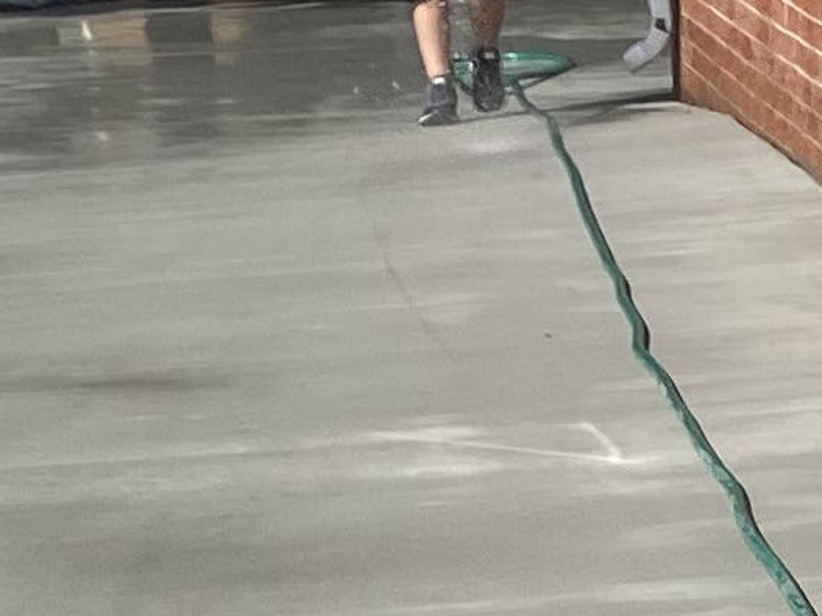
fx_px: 4724
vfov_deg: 7.2
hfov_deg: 9.9
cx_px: 468
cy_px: 1123
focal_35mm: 199
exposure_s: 1/3401
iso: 32
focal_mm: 4.25
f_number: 1.8
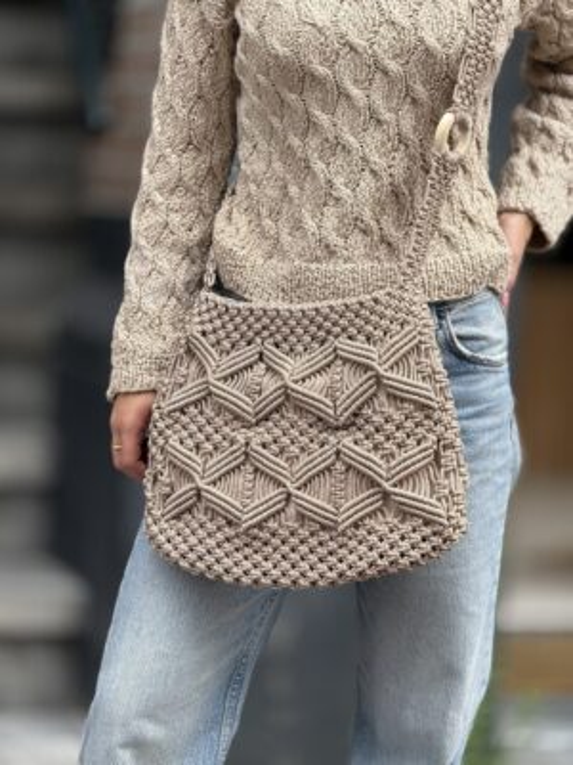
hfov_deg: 12.3
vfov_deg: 16.4
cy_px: 382
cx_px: 286
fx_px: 2648
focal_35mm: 120
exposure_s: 1/391
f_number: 2.8
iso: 50
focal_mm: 15.66
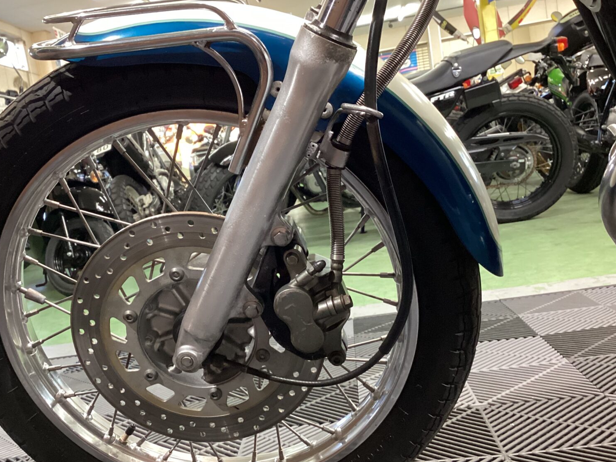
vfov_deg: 35.9
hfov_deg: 46.5
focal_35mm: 40
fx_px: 712
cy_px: 262
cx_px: 246
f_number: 2.4
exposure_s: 1/30
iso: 400
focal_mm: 3.3
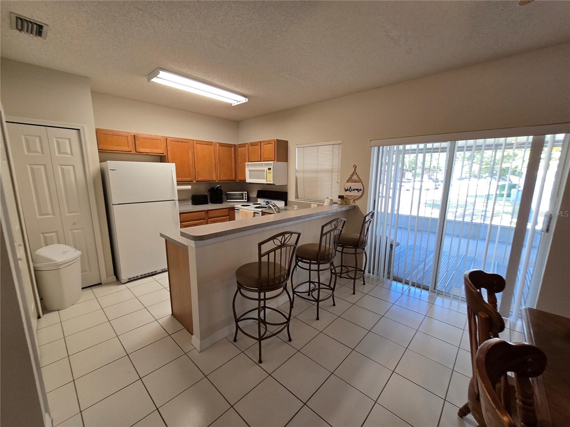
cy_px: 214
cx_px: 285
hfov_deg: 106.2
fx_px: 214
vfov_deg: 89.9
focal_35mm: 13
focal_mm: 2.2
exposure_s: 1/60
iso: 125
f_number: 2.2
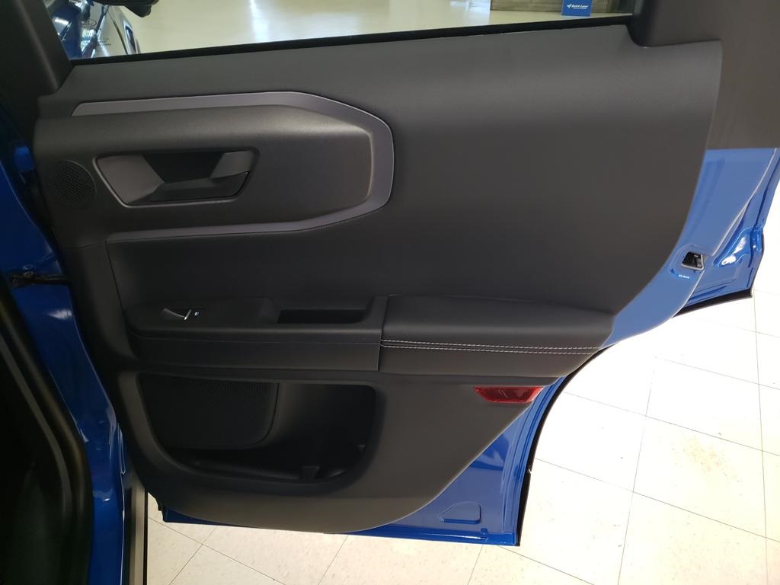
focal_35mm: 26
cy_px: 292
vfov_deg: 53.1
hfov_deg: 67.3
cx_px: 390
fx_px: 586
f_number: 1.5
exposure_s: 1/60
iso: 200
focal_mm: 4.3
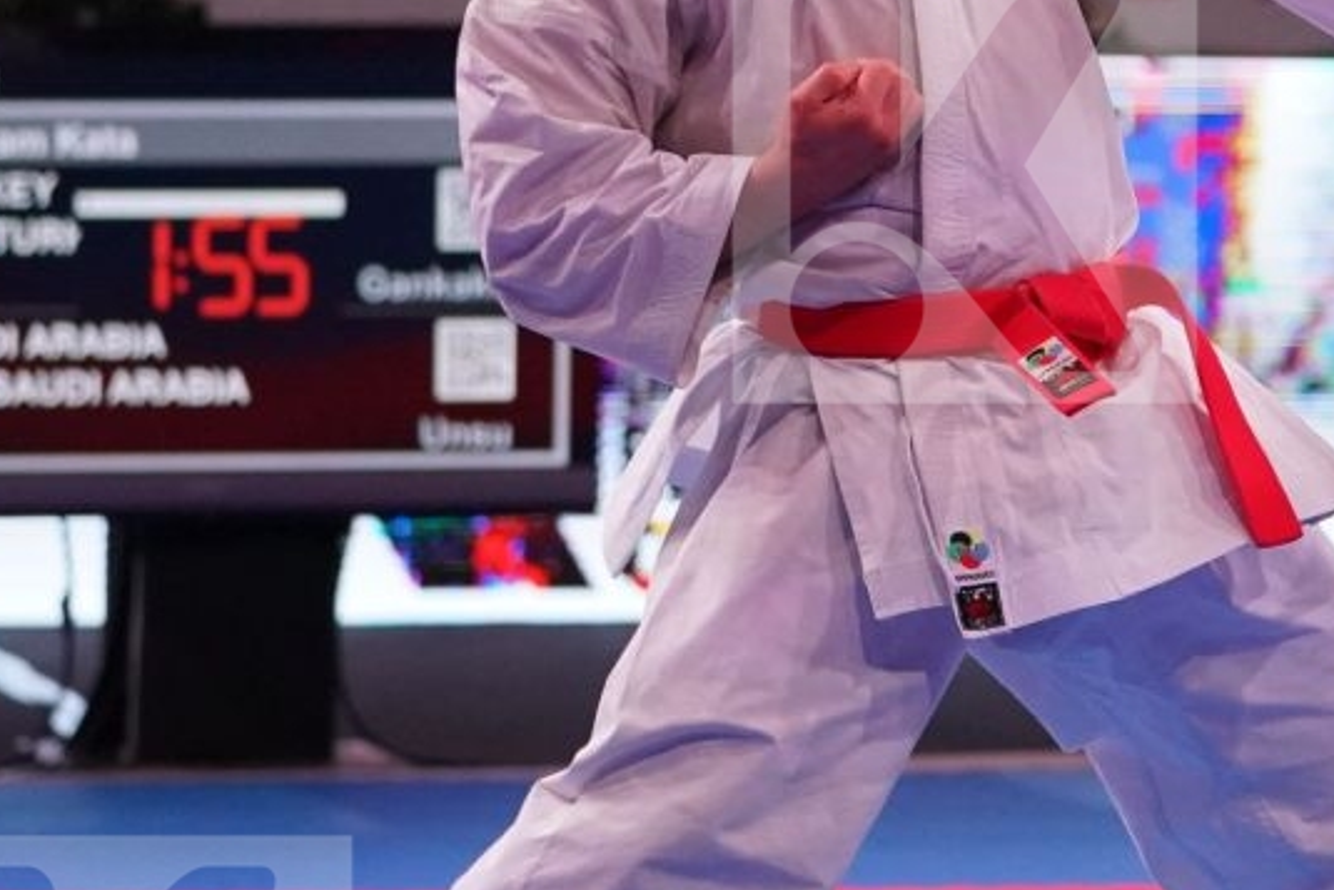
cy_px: 177
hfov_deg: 7.3
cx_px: 1810
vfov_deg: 4.9
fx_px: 10341
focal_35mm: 279
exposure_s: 1/1000
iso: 4000
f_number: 2.8
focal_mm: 83
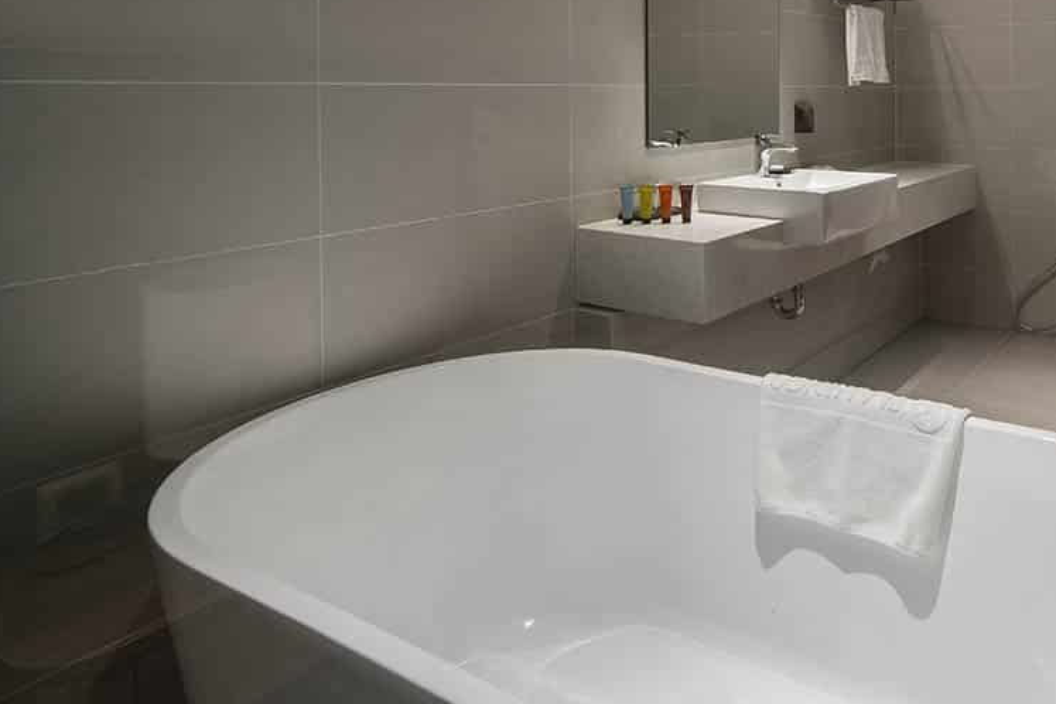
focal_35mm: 24
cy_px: 108
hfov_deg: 65.7
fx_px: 704
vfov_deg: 49.0
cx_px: 874
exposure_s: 1
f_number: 13
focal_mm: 14
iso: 100
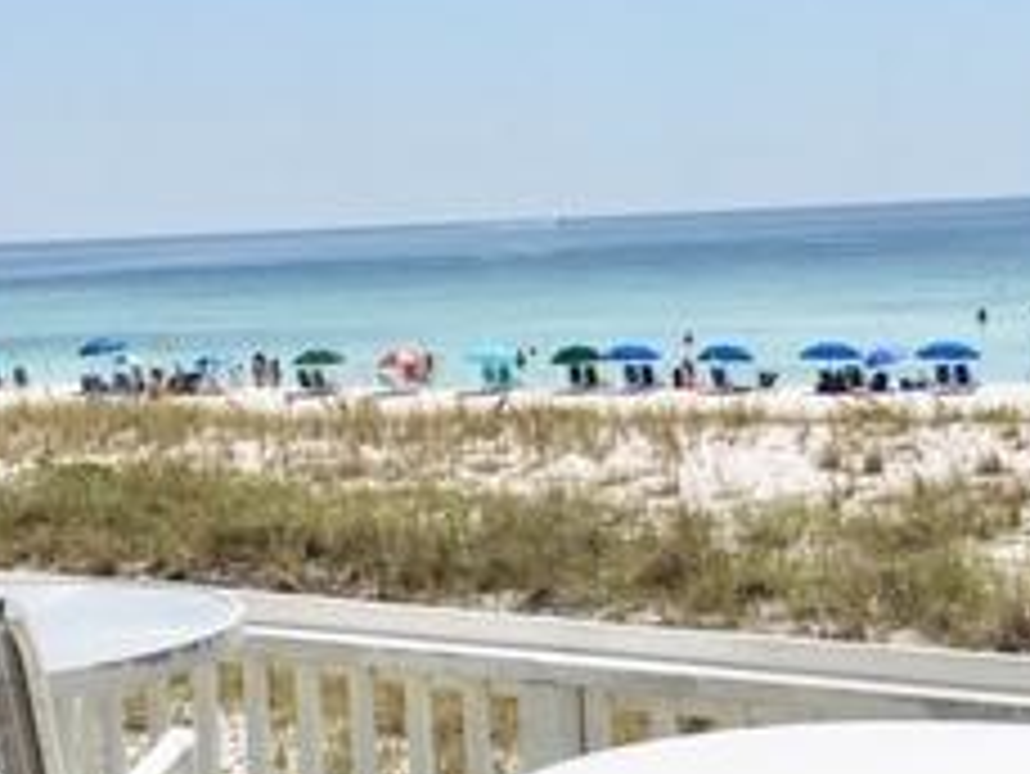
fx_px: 2411
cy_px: 338
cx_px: 517
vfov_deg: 18.2
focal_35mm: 81
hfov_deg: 24.1
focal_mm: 4.15
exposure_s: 1/3344
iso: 25
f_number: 2.2
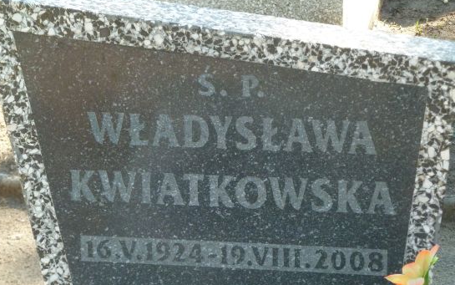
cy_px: 195
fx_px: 1836
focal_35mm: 148
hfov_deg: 14.1
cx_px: 228
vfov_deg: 8.9
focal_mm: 19.5
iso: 320
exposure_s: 1/200
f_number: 4.4
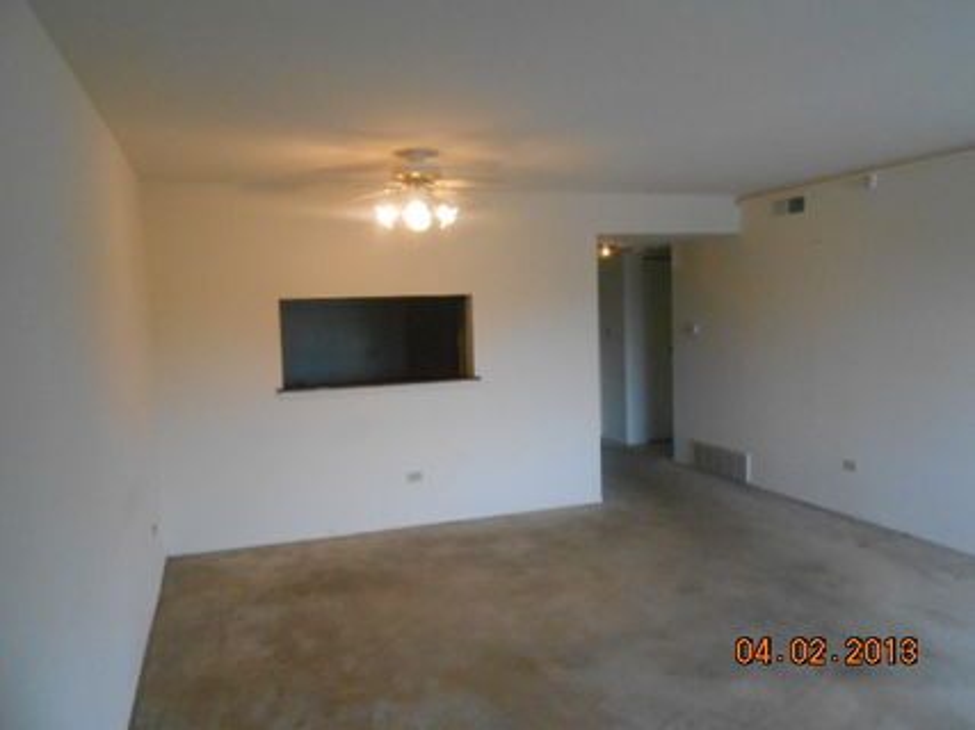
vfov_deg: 53.0
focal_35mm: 26
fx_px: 732
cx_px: 488
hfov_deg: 67.3
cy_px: 365
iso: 640
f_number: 3.5
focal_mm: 4.6
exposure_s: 1/125
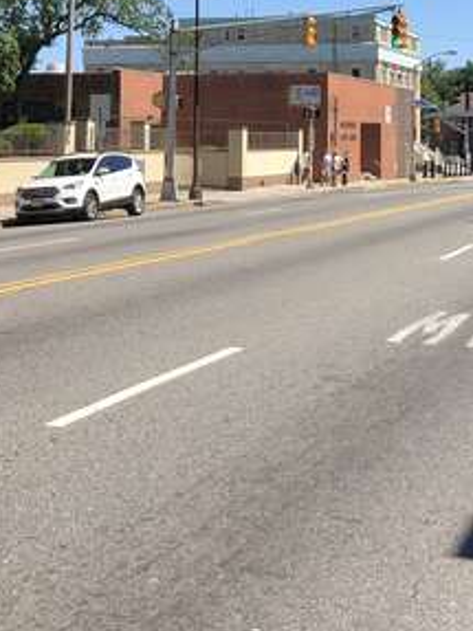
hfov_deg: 18.7
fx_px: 1422
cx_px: 370
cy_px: 62
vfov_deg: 24.3
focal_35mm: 78
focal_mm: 4
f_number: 1.8
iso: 20
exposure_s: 1/1517
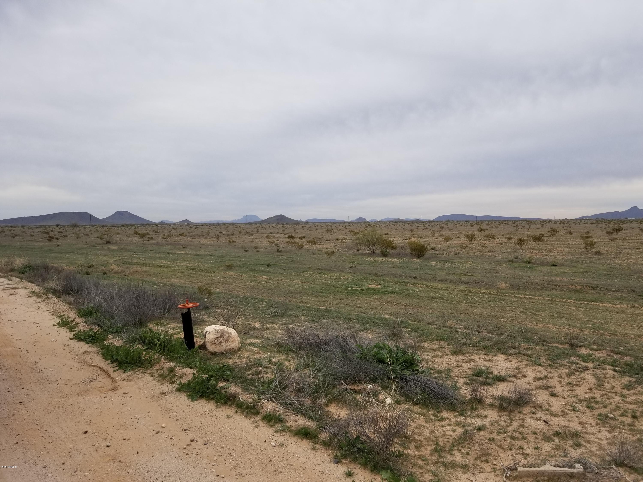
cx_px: 322
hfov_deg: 67.3
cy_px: 241
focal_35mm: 26
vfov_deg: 53.1
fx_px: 483
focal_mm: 4.3
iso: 50
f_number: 1.7
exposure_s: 1/552
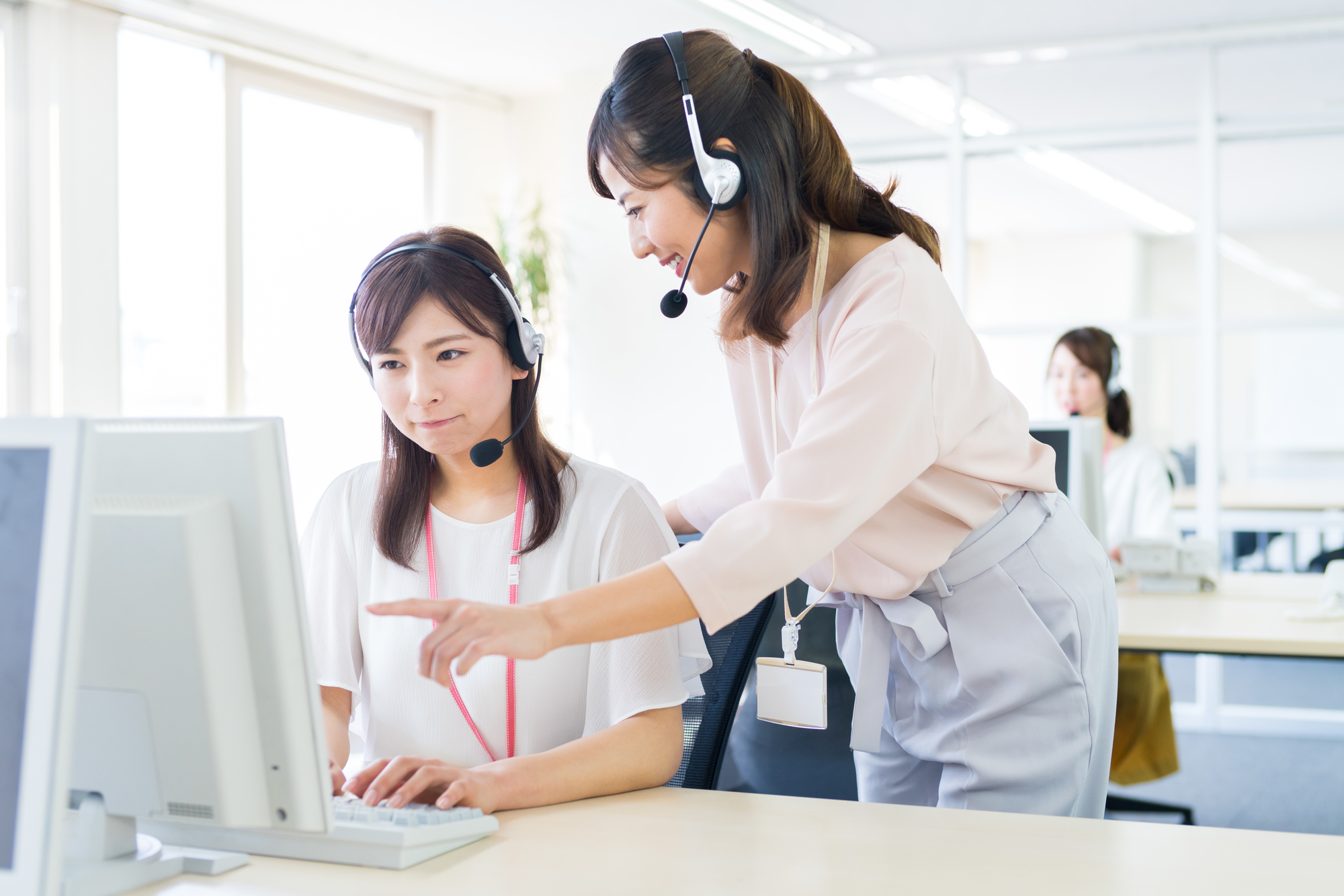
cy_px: 448
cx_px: 672
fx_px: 1867
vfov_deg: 27.0
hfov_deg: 39.6
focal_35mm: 50
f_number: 3.5
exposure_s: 1/160
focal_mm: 50
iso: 640
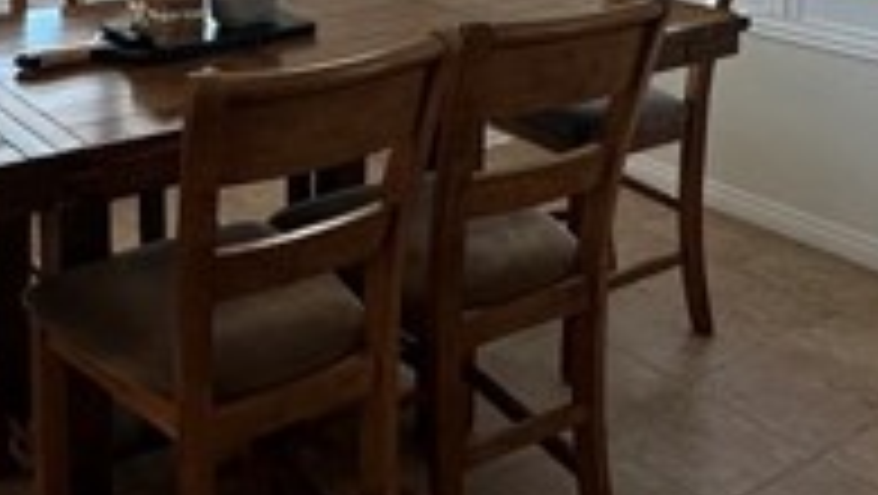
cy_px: -122
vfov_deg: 21.9
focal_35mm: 50
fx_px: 1165
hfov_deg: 40.2
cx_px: 221
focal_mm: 2.22
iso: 200
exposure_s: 1/120
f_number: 2.2
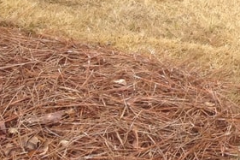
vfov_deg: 7.4
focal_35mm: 173
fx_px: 1153
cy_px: -216
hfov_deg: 10.6
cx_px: 519
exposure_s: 1/200
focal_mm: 4.28
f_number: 2.4
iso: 64
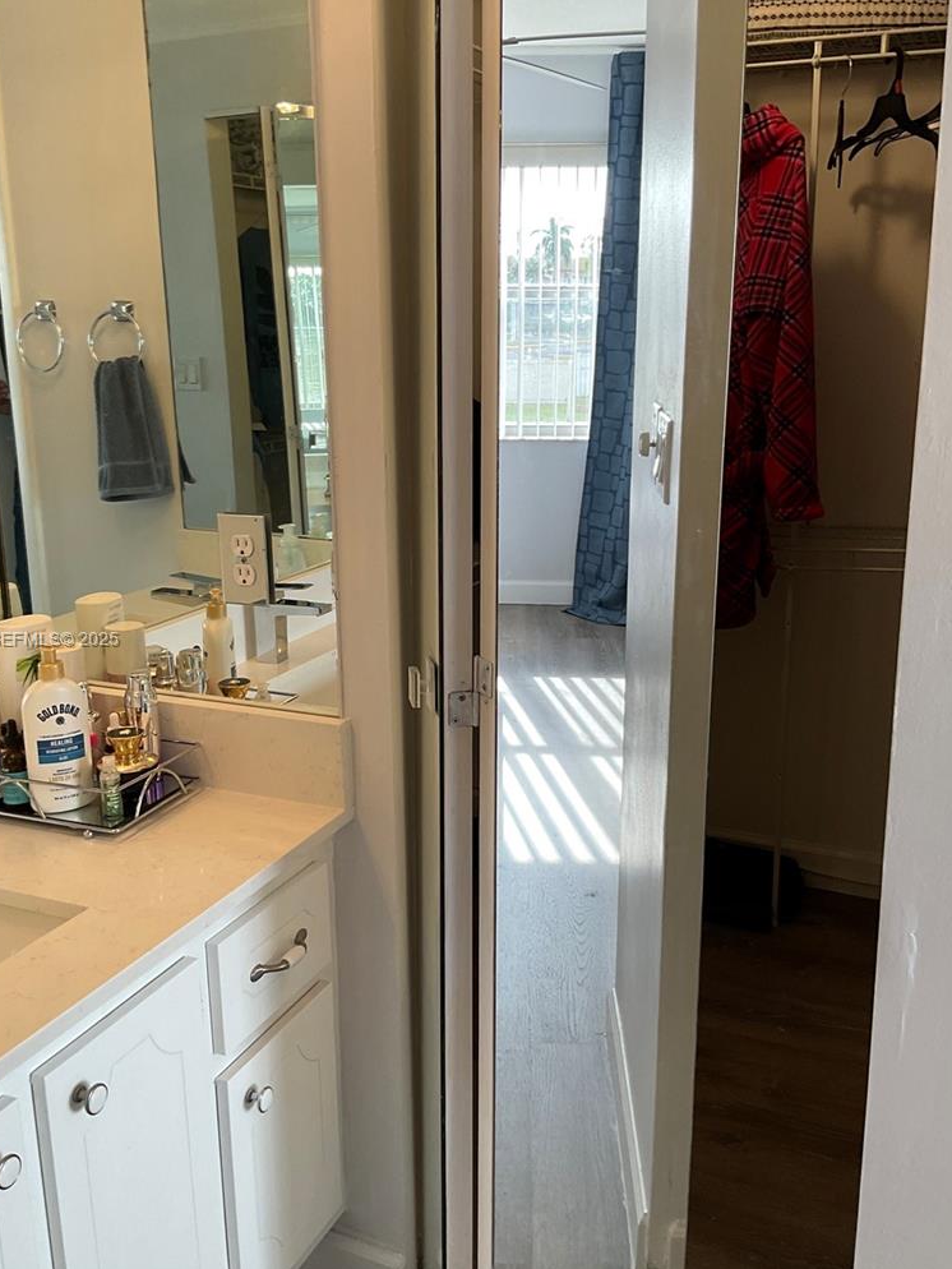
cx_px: 457
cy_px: 641
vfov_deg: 52.6
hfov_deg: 40.7
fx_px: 1283
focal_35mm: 35
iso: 40
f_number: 1.8
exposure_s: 1/120
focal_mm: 3
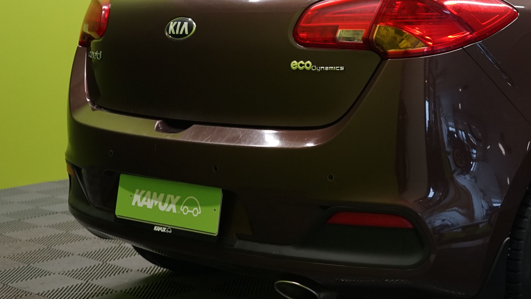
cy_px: 100
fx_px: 1028
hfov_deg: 28.0
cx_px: 467
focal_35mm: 73
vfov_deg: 16.5
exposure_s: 1/30
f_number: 4.5
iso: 1000
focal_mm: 37
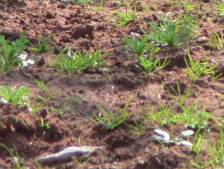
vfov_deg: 0.7
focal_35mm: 2111
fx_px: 13671
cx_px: 101
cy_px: -164
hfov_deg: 0.9
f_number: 5.6
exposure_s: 1/160
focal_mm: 88.8
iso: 80
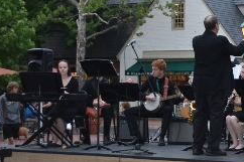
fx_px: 973
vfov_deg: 9.5
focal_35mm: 144
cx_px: 269
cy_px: 66
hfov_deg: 14.0
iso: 400
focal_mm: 29
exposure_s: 1/100
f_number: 4.5
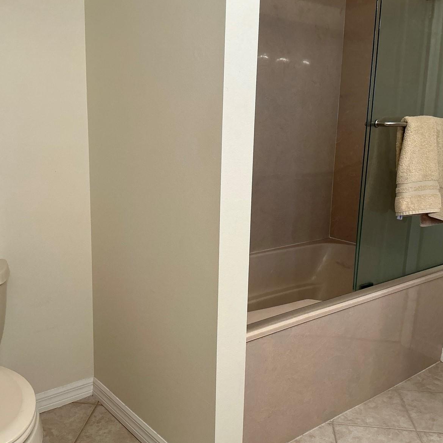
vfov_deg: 48.4
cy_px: 225
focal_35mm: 34
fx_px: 492
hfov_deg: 48.4
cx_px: 200
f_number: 1.8
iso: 50
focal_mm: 3
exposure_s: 1/120
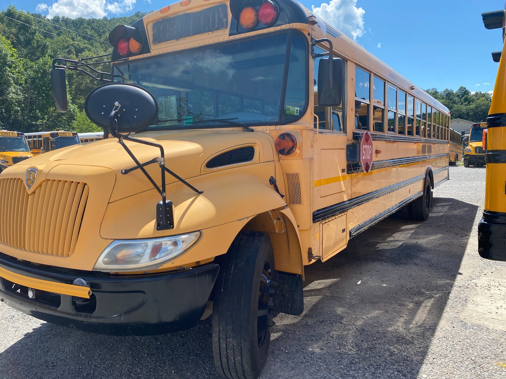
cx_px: 253
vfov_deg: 53.1
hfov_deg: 67.3
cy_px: 190
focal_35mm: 26
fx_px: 380
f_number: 1.8
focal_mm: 4.25
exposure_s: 1/1429
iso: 32
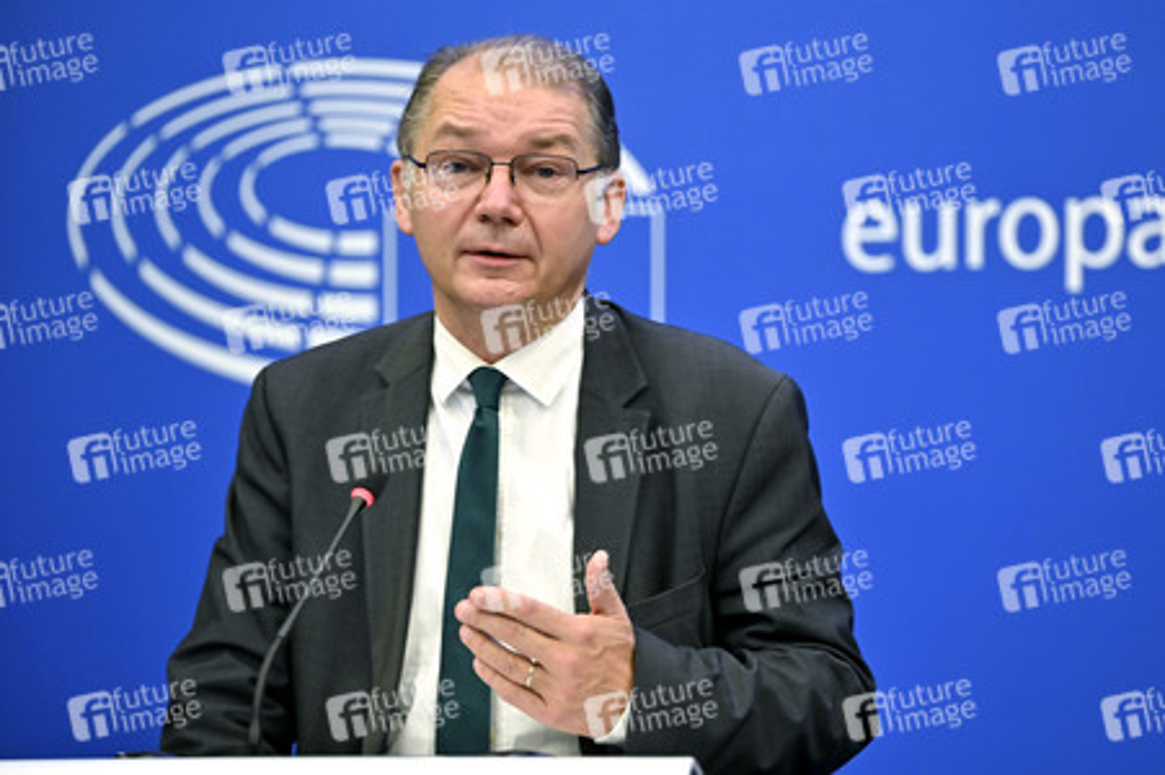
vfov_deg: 8.6
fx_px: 5174
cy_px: 388
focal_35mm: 160
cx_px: 582
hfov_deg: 12.8
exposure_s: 1/160
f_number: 2.8
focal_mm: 160
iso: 640
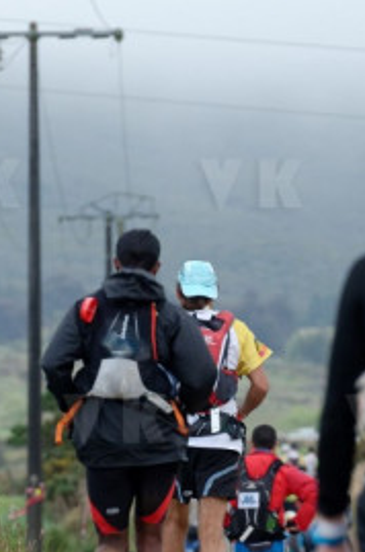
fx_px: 10226
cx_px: 251
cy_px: 466
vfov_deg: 3.1
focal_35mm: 669
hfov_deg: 2.0
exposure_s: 1/500
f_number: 5.6
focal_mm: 200
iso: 320
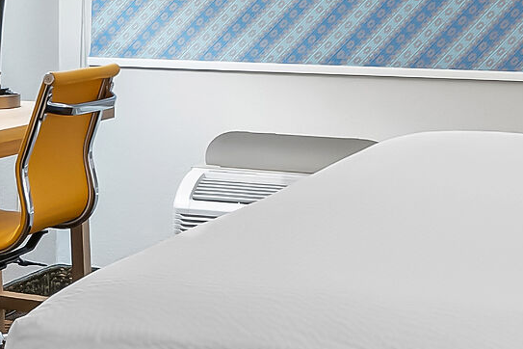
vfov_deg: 14.4
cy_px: 40
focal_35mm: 94
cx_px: 241
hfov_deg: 21.7
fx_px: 1366
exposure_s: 1/15
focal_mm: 8
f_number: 8
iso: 200
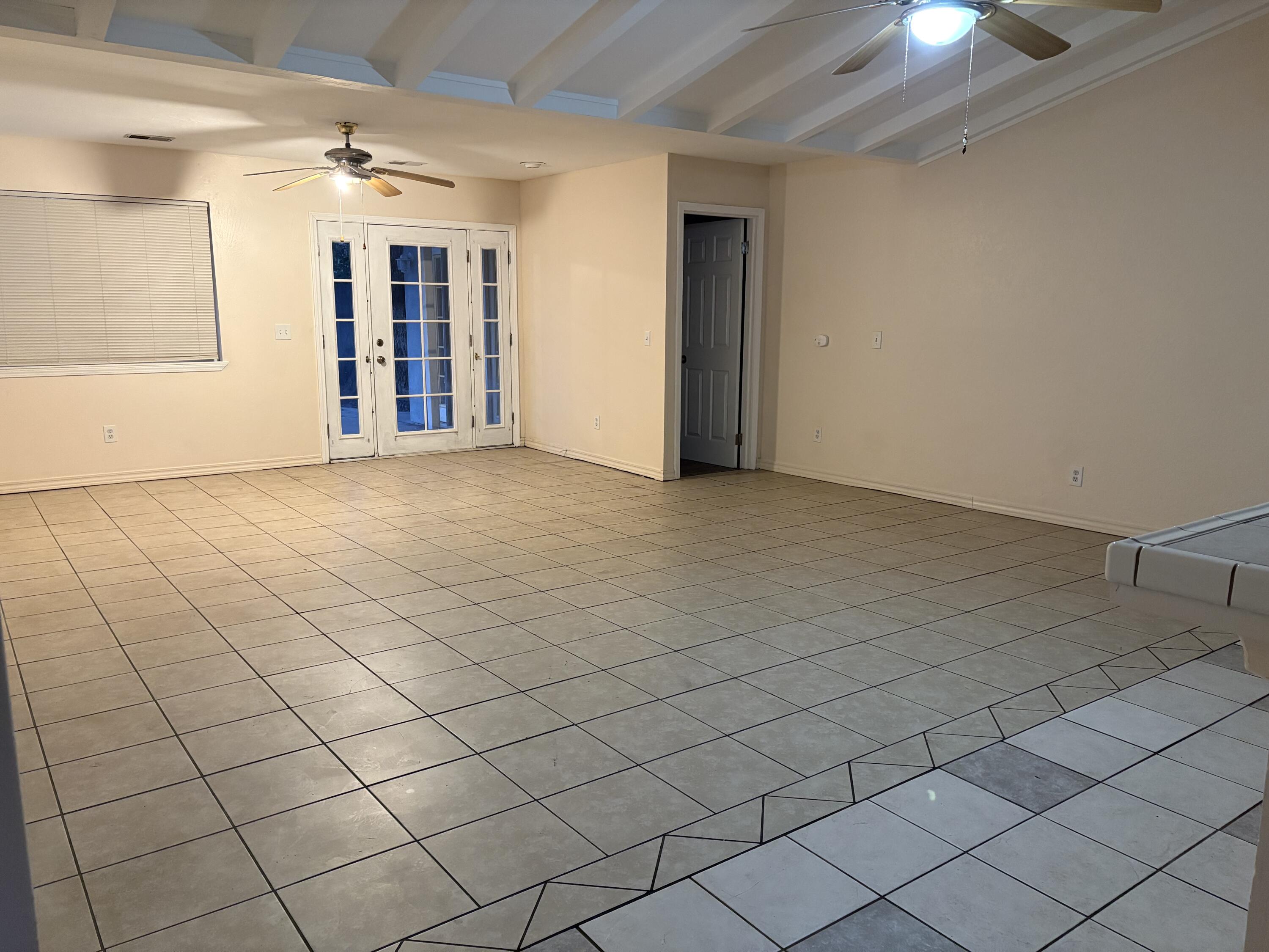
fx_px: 953
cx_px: 634
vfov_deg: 53.1
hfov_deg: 67.3
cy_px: 476
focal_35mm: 26
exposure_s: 1/60
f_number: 1.6
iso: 320
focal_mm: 5.96
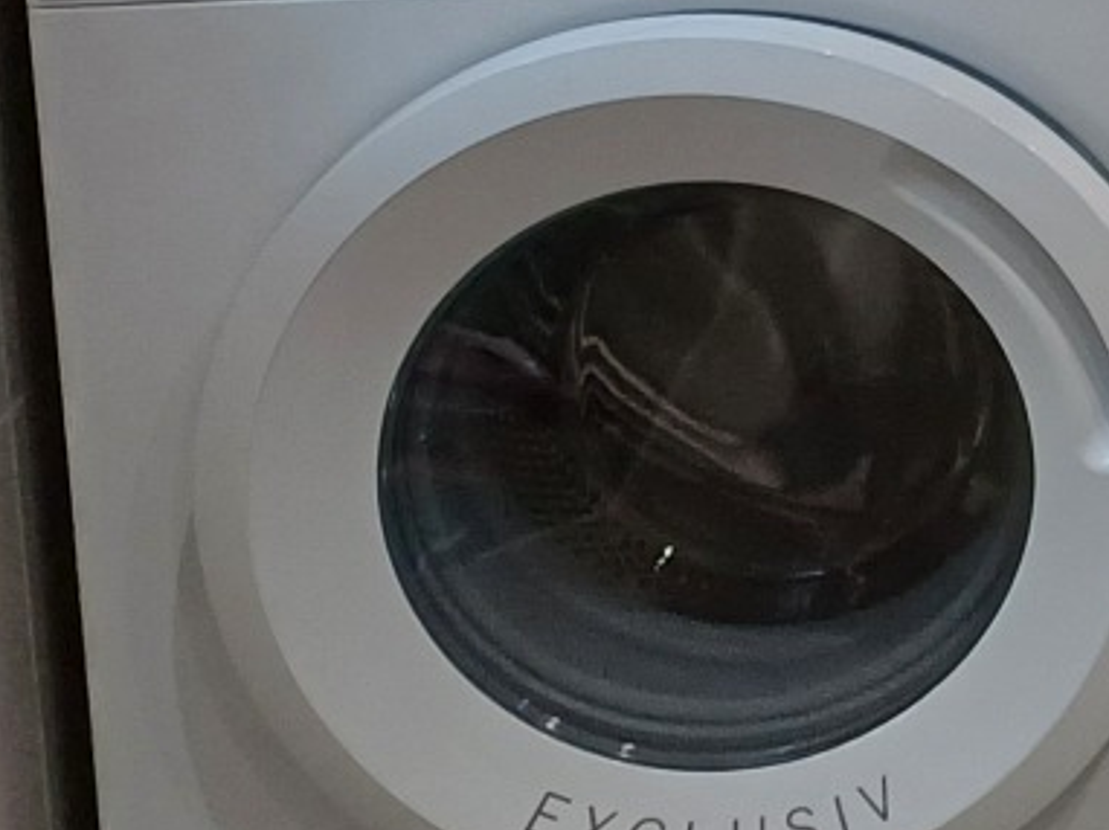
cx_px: 2456
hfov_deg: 12.5
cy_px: -786
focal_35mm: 131
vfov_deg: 10.5
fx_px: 4194
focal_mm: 4.65
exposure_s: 1/50
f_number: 1.8
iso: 160
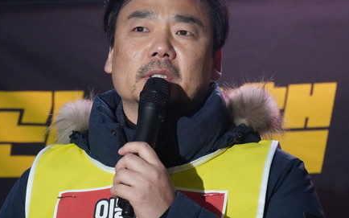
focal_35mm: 146
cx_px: 171
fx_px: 1385
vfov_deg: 9.0
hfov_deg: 14.4
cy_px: 109
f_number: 5.6
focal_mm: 69
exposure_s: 1/125
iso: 6400
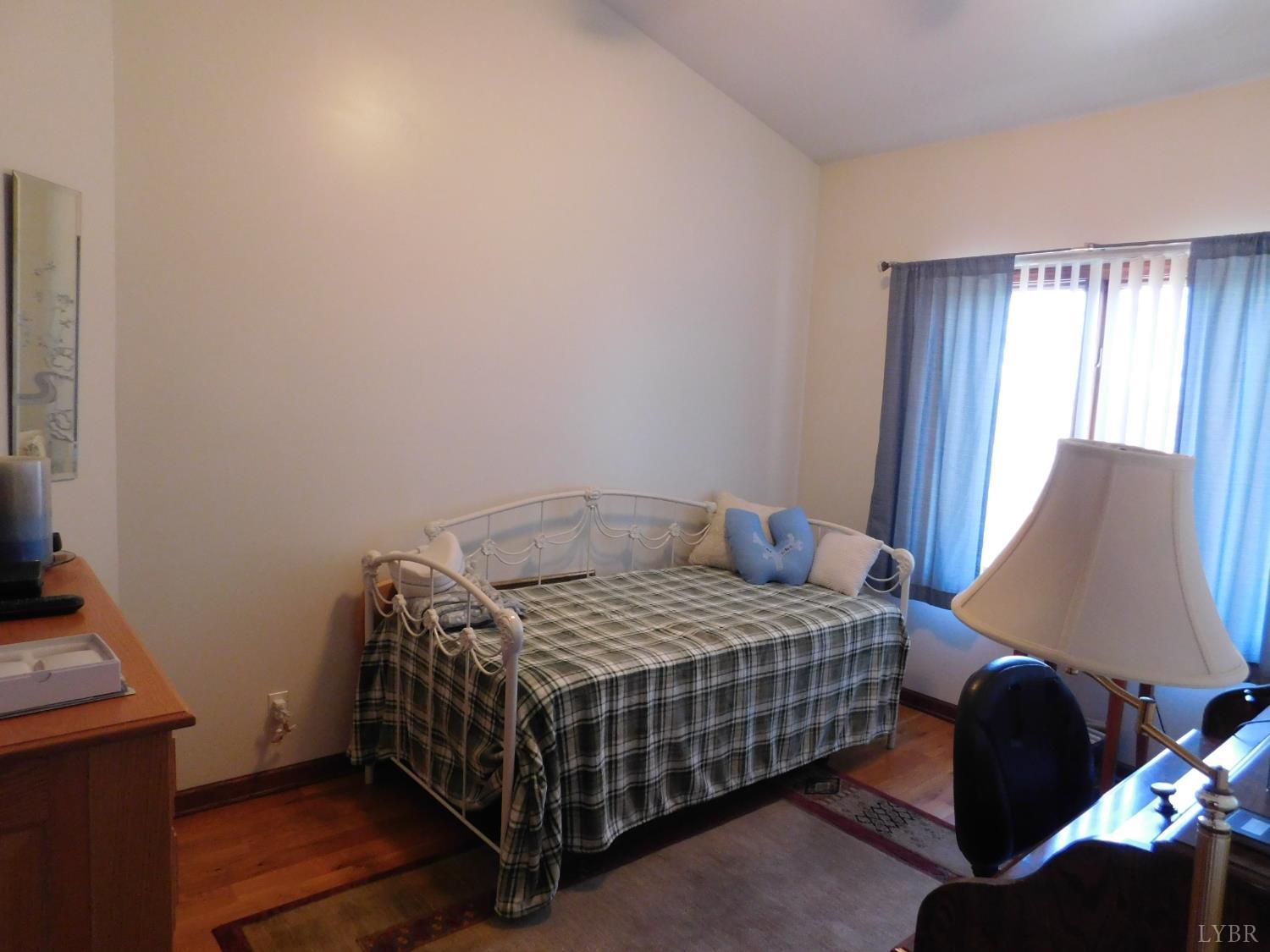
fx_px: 844
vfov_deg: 58.9
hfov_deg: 73.9
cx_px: 635
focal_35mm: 23
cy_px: 476
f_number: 3
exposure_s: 1/20
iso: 400
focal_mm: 4
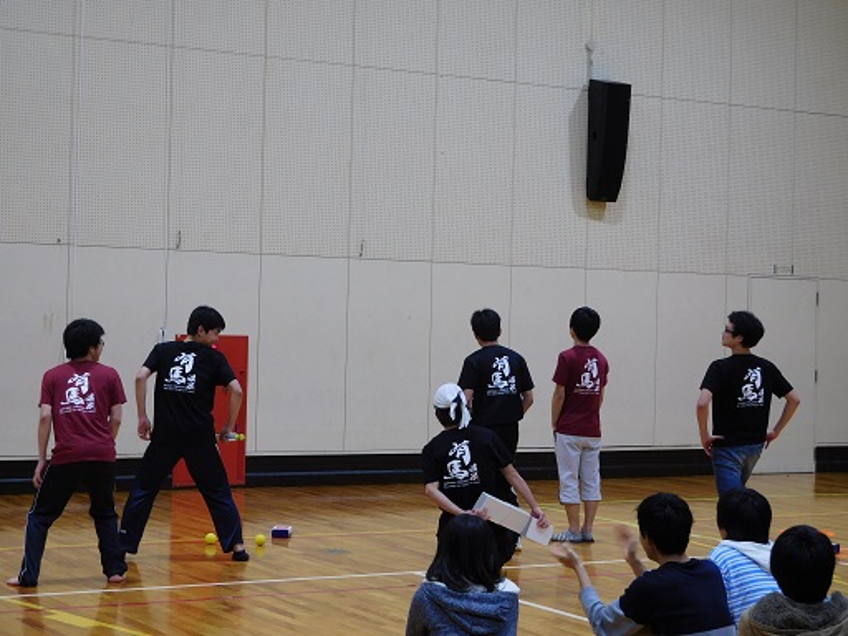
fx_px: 1715
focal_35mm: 70
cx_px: 424
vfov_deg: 21.0
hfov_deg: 27.8
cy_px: 318
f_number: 4.5
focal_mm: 12.5
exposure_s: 1/30
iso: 200
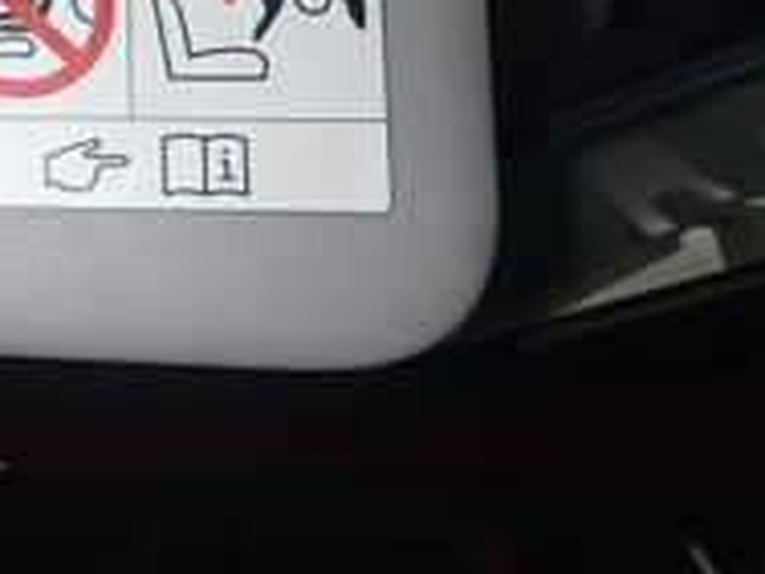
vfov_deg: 18.0
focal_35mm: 80
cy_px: 0
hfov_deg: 20.8
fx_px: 1768
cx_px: -378
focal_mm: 4.5
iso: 250
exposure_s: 1/30
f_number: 5.6
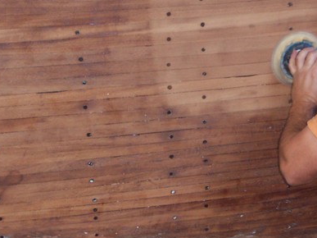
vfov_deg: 9.4
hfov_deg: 12.5
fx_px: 1437
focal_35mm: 157
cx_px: 279
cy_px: 102
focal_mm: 16
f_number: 3.8
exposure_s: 1/60
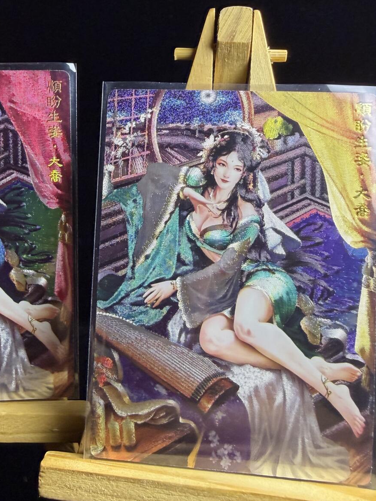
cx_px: 108
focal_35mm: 37
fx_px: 536
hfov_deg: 38.0
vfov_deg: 50.1
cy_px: 268
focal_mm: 2.22
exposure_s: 1/100
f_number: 2.2
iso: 320
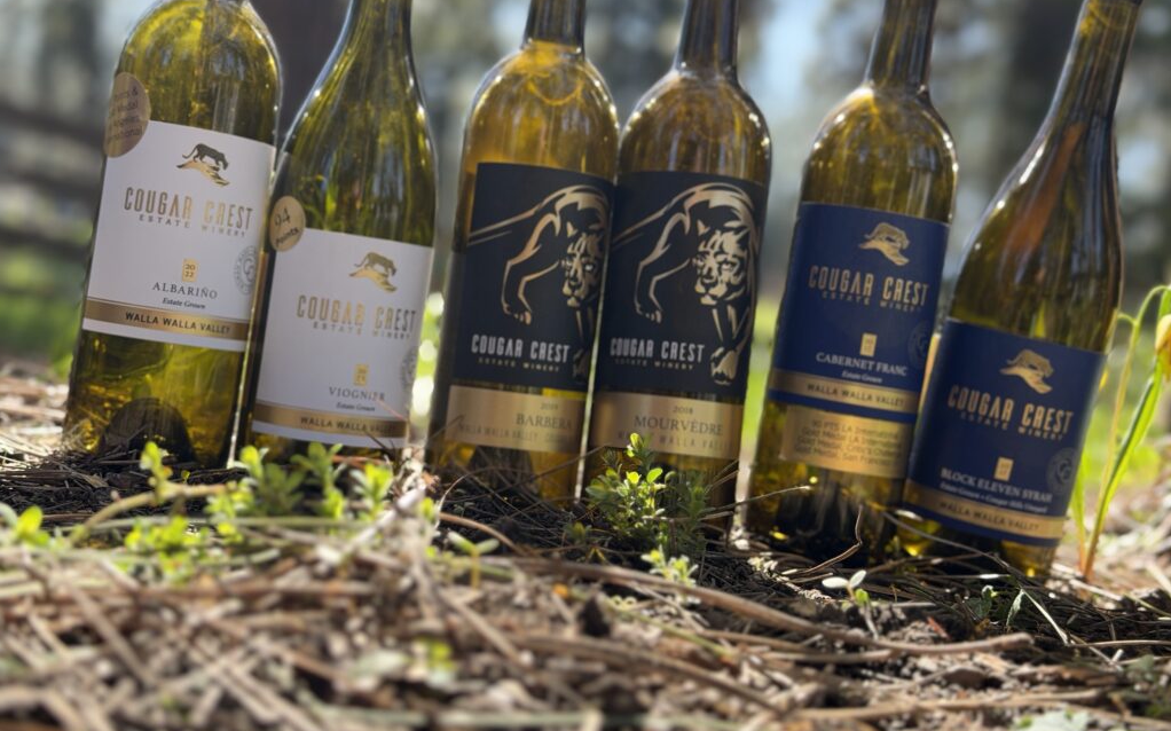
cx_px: 586
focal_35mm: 51
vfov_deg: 25.3
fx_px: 1627
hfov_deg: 39.6
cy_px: 355
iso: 80
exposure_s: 1/747
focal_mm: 6.76
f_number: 1.78
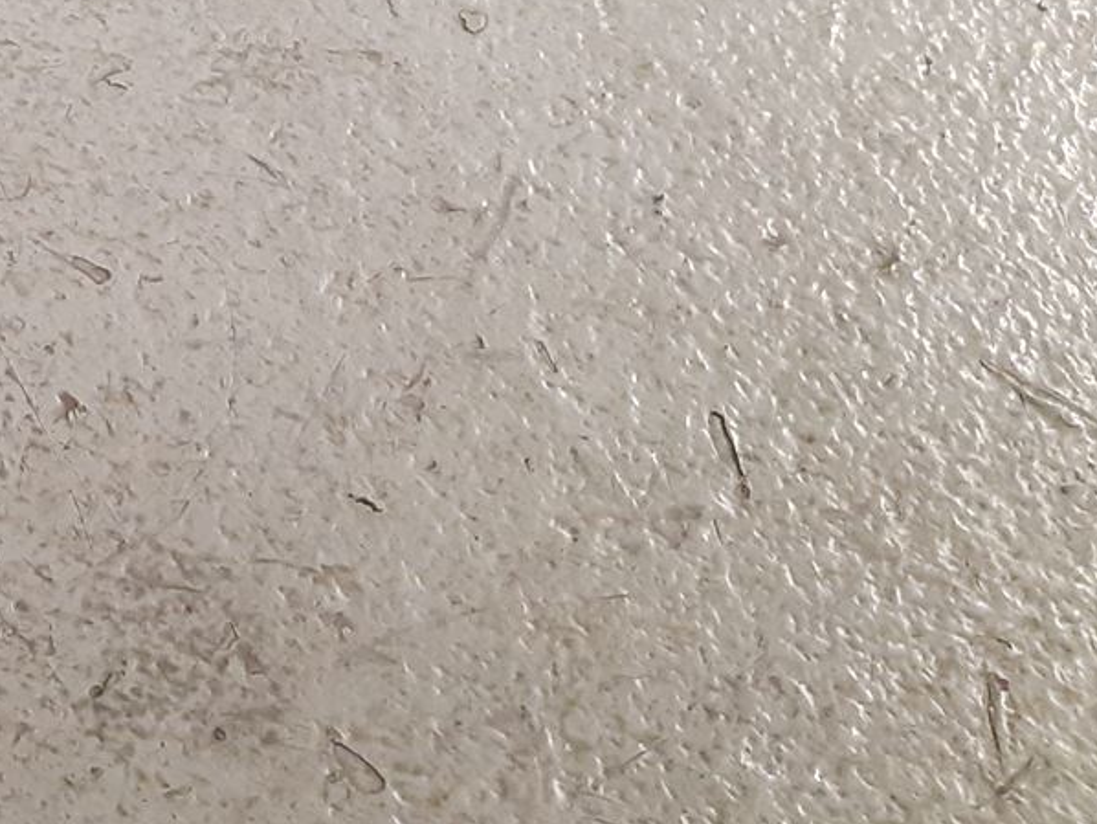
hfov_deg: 18.6
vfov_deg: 15.2
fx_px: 2822
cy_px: -464
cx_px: -684
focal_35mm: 89
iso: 200
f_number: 1.7
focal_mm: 3.93
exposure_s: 1/50
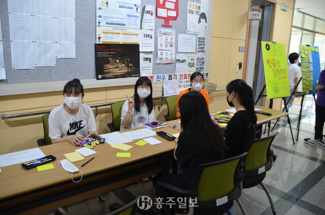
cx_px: 162
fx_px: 243
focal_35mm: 27
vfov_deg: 47.7
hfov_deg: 67.5
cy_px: 108
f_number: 4
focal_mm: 18
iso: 640
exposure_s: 1/60
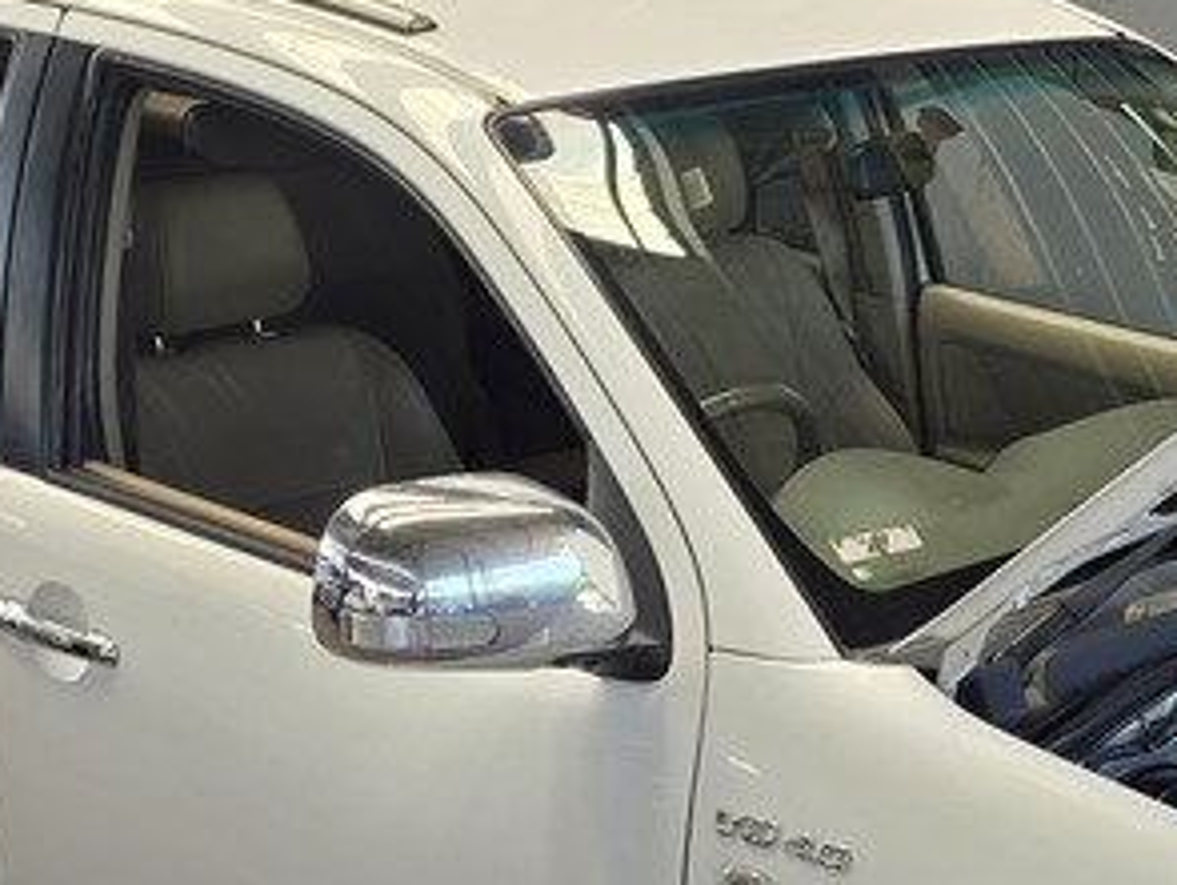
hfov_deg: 23.6
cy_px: 733
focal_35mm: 80
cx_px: 1101
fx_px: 2722
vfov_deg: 18.3
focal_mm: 6.25
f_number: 1.7
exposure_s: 1/180
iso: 40
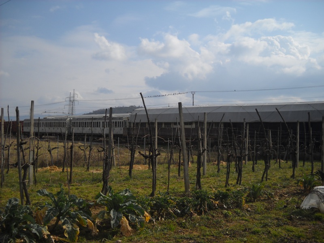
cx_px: 162
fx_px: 384
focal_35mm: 41
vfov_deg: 35.1
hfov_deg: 45.8
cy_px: 122
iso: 64
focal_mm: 6.72
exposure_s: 1/500
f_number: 5.5
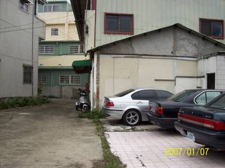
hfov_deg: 51.4
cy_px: 84
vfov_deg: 39.7
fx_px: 234
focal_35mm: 36
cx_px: 112
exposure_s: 1/502
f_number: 4.8
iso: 80
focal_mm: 6
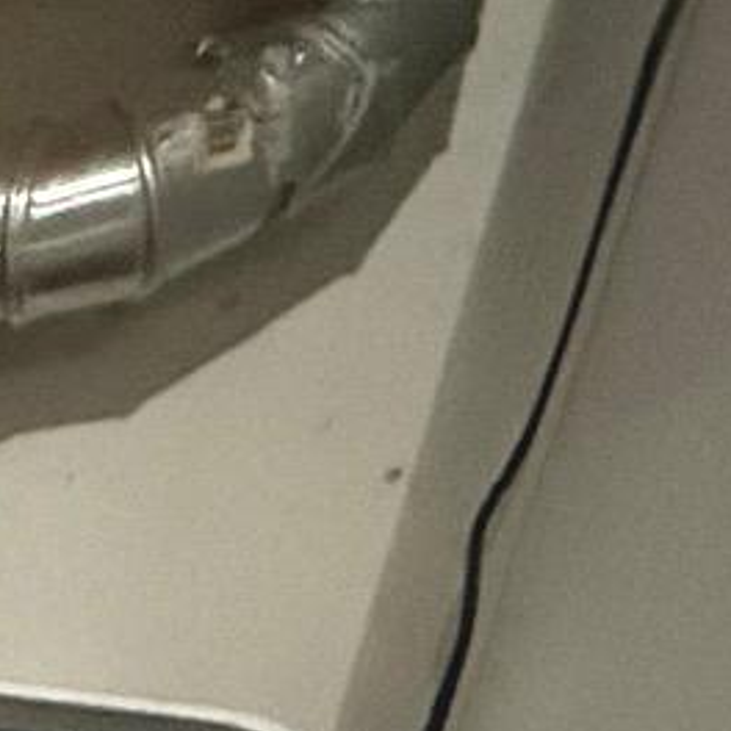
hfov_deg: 11.8
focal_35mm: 96
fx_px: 2294
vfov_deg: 16.1
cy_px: 1193
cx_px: -1337
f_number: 2.2
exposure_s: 1/60
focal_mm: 2.22
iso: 1250
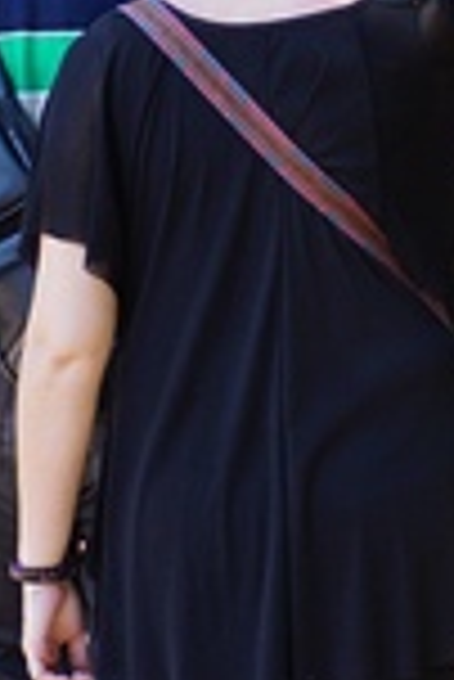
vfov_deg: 10.7
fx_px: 3454
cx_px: 434
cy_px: -455
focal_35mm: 183
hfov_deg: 7.5
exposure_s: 1/125
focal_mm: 18
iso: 100
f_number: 4
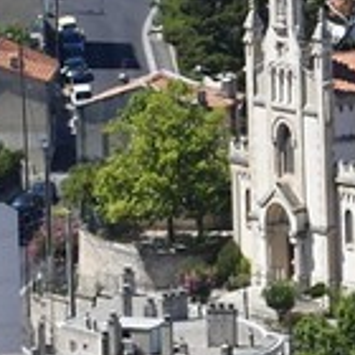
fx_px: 6741
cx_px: 1828
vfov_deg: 3.0
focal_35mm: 581
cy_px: 147
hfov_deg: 2.8
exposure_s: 1/500
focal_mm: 60
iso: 200
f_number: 8
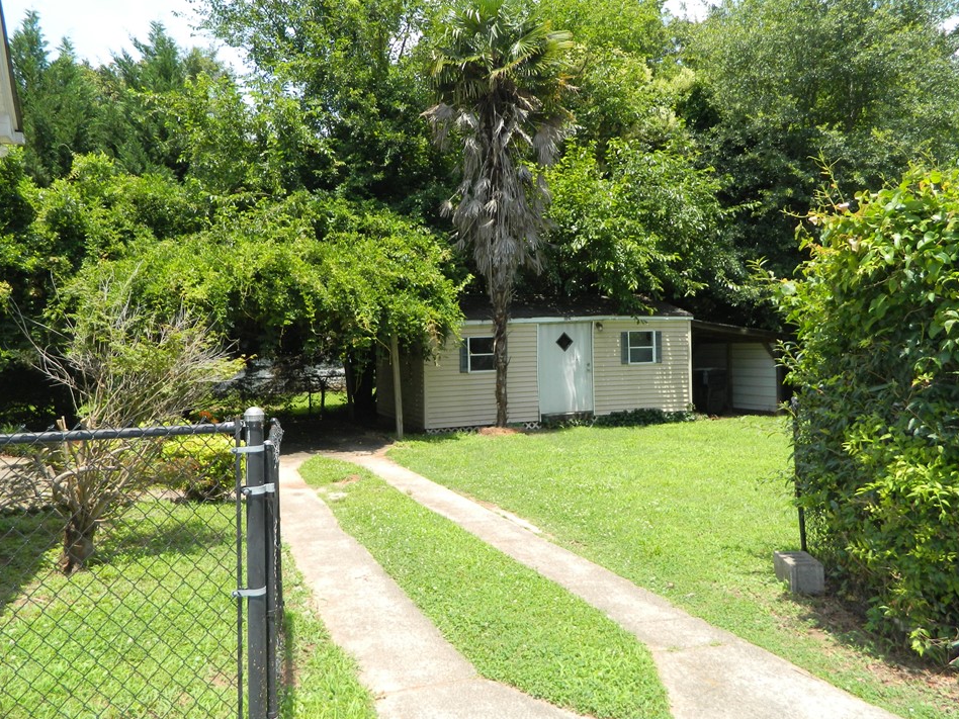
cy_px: 355
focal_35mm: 27
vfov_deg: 51.4
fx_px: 748
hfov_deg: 65.3
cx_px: 452
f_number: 3.1
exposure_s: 1/500
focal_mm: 4.5
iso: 110
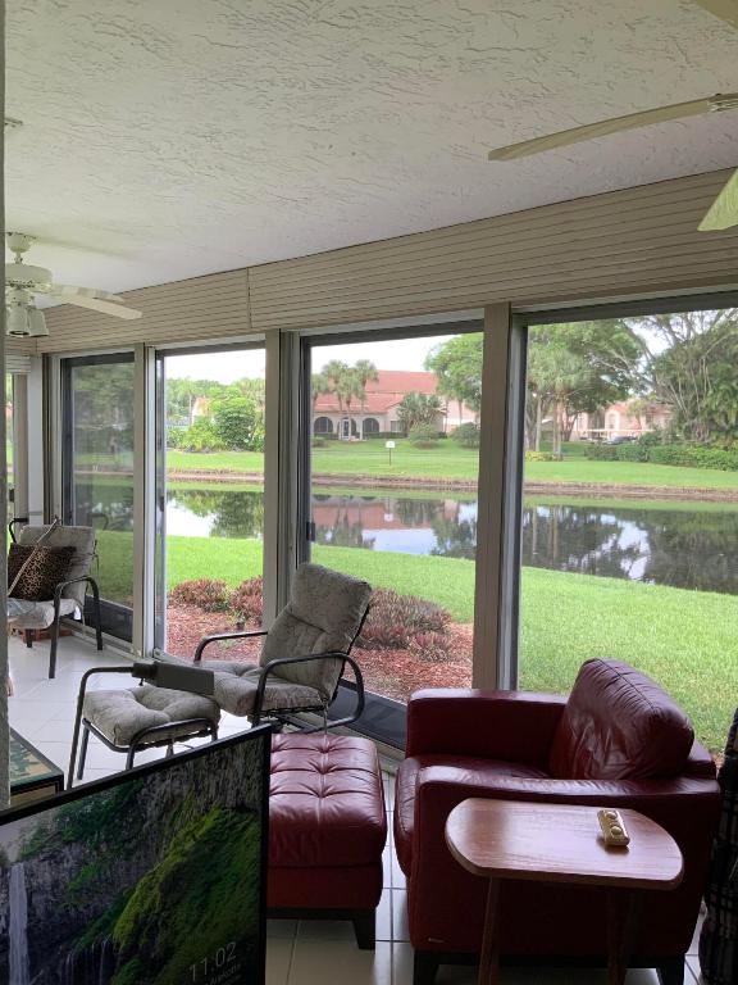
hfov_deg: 48.2
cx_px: 369
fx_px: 824
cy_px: 492
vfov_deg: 61.7
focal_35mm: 29
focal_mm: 3
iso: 40
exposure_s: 1/120
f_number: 1.8
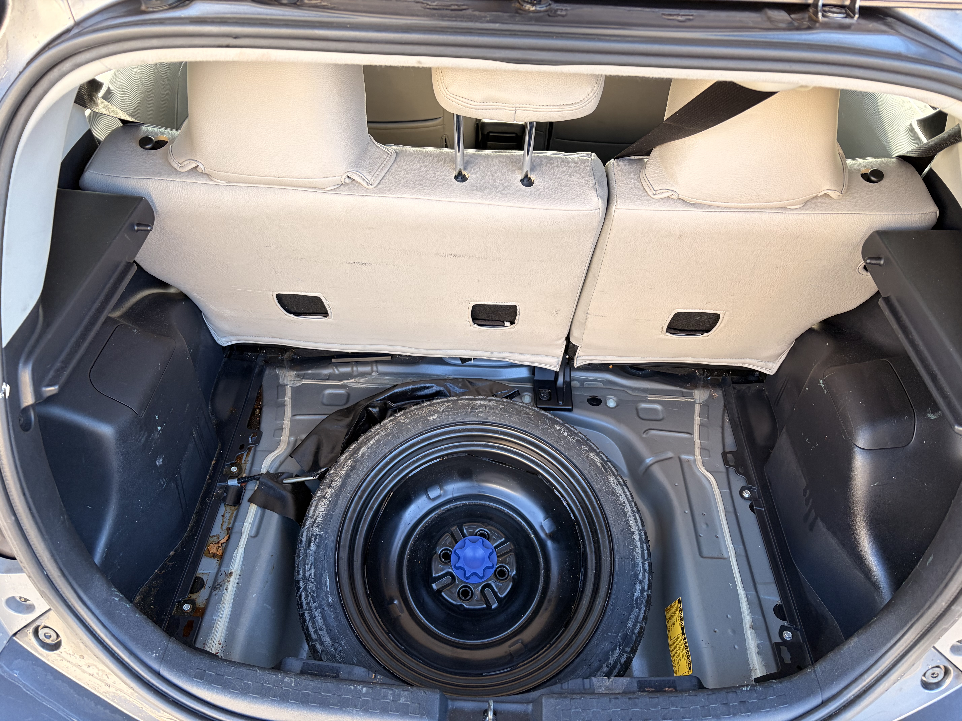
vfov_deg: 53.1
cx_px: 481
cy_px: 360
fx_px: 723
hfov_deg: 67.3
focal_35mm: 26
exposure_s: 1/122
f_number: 1.6
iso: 50
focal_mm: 5.96
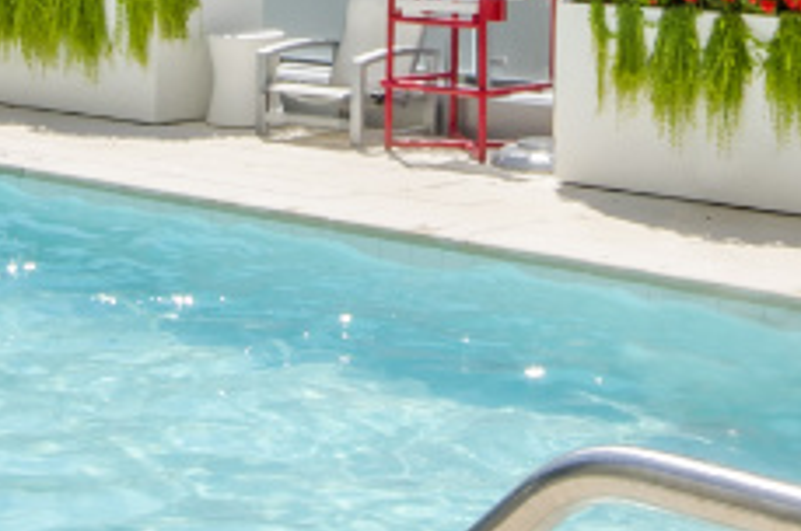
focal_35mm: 85
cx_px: 392
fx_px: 1889
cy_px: -79
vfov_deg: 15.5
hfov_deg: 23.9
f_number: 11
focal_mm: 10
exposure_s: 1/200
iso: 200
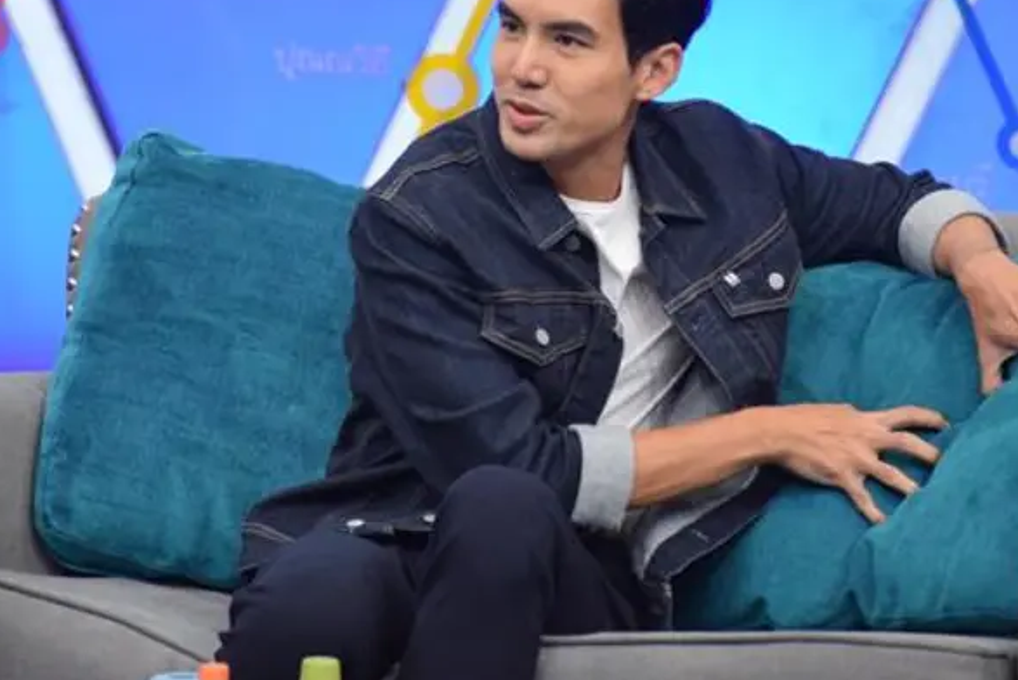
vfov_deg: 4.9
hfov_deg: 7.4
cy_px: 245
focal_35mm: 279
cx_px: 598
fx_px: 7893
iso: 1000
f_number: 5.6
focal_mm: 140
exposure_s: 1/320
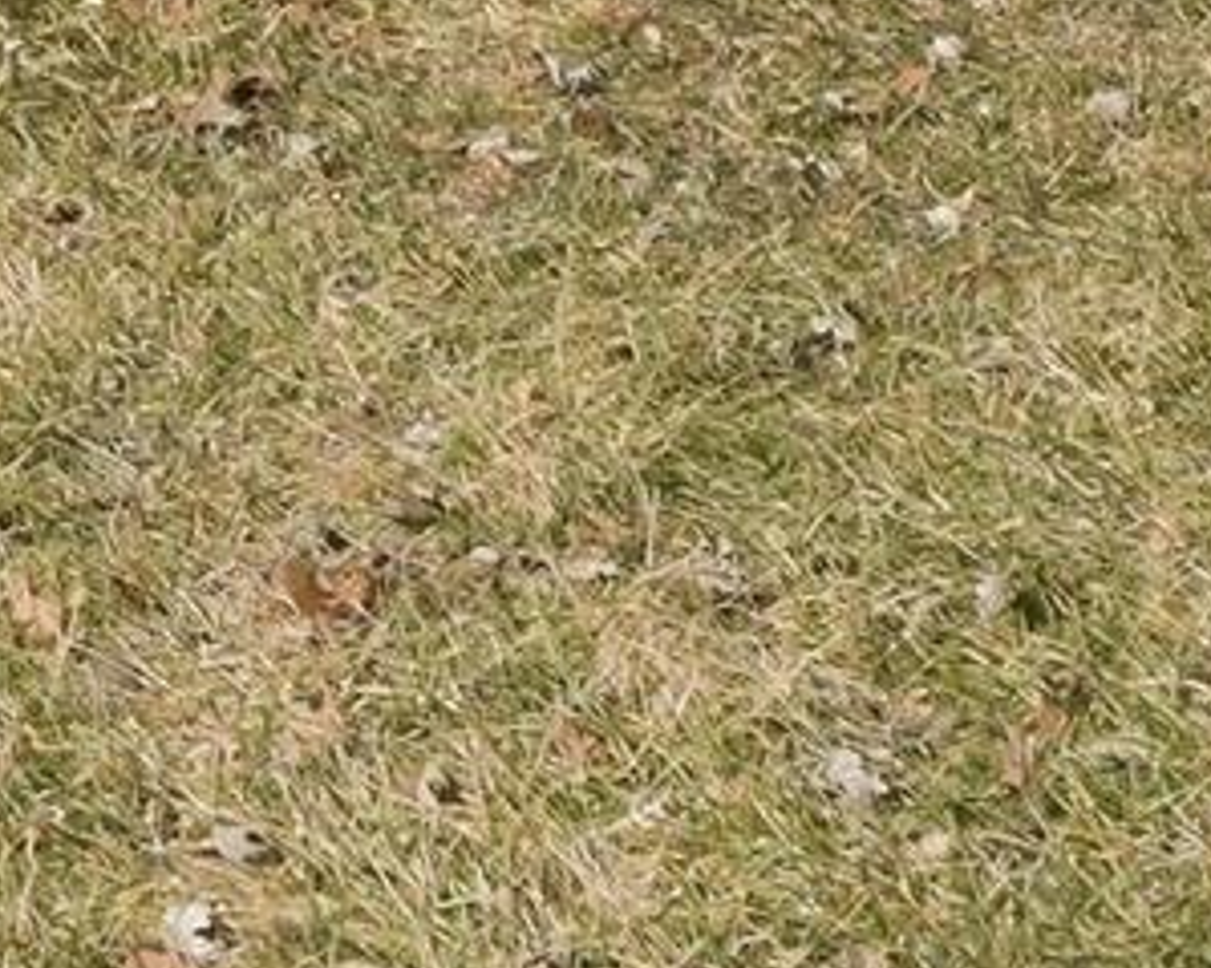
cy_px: -1764
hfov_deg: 8.3
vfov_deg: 8.0
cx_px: -3131
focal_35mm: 171
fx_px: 6123
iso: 640
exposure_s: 1/3200
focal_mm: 14.5
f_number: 9
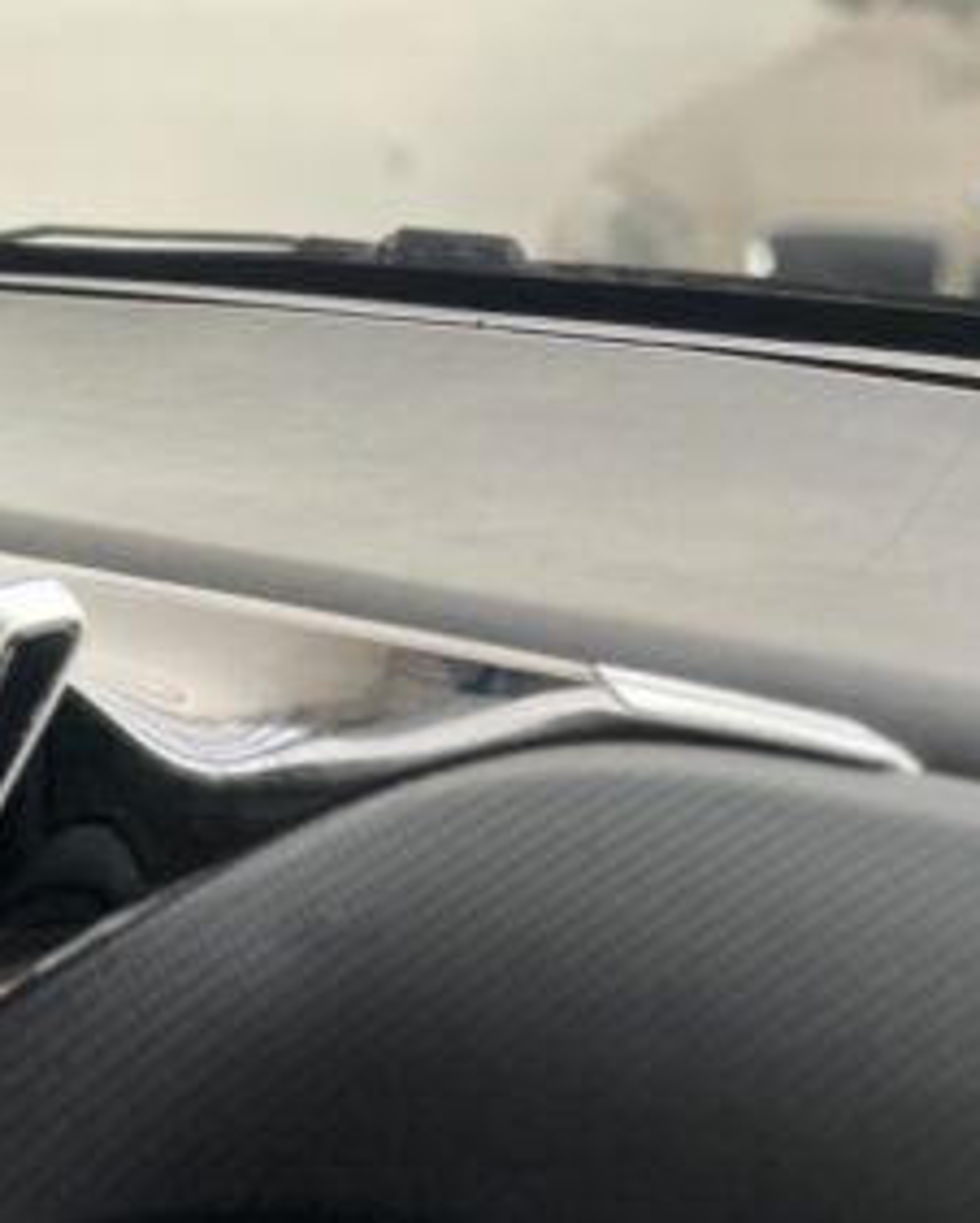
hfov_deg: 17.8
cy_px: 941
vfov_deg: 26.0
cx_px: -702
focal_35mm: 72
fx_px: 2608
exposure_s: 1/50
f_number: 1.5
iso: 200
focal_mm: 5.7
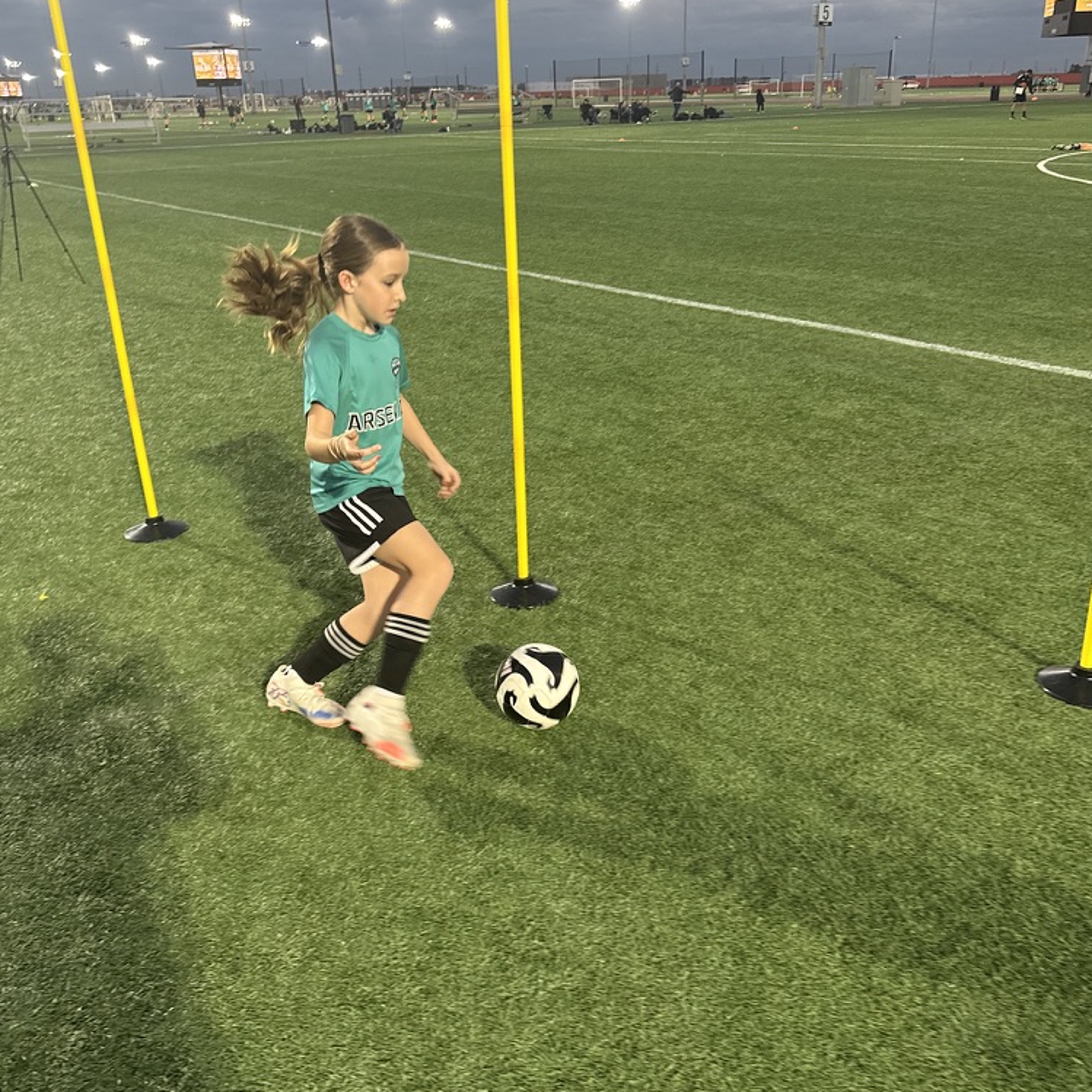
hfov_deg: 55.6
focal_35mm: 29
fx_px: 1035
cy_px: 529
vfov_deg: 55.6
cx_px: 557
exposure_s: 1/79
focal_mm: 6.76
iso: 200
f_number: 1.78
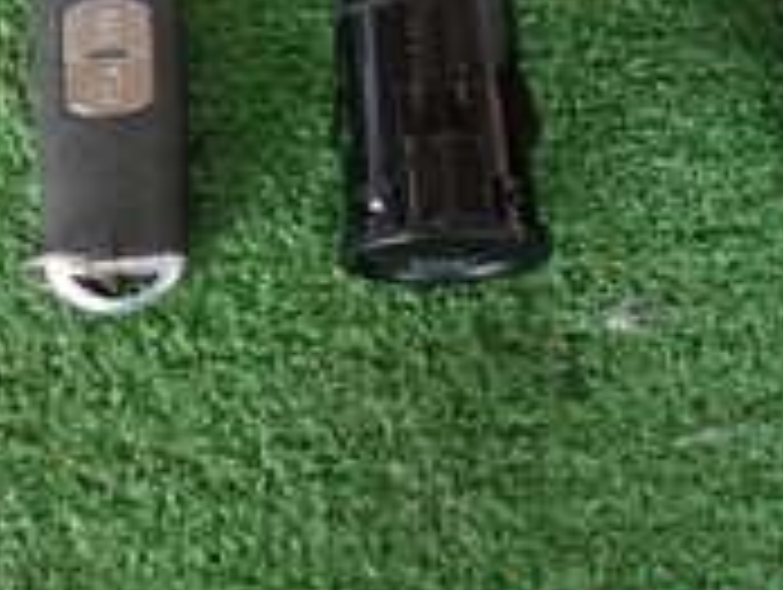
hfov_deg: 22.5
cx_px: 171
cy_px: -293
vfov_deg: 15.8
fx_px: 1948
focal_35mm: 86
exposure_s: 1/60
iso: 200
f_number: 2
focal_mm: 4.5
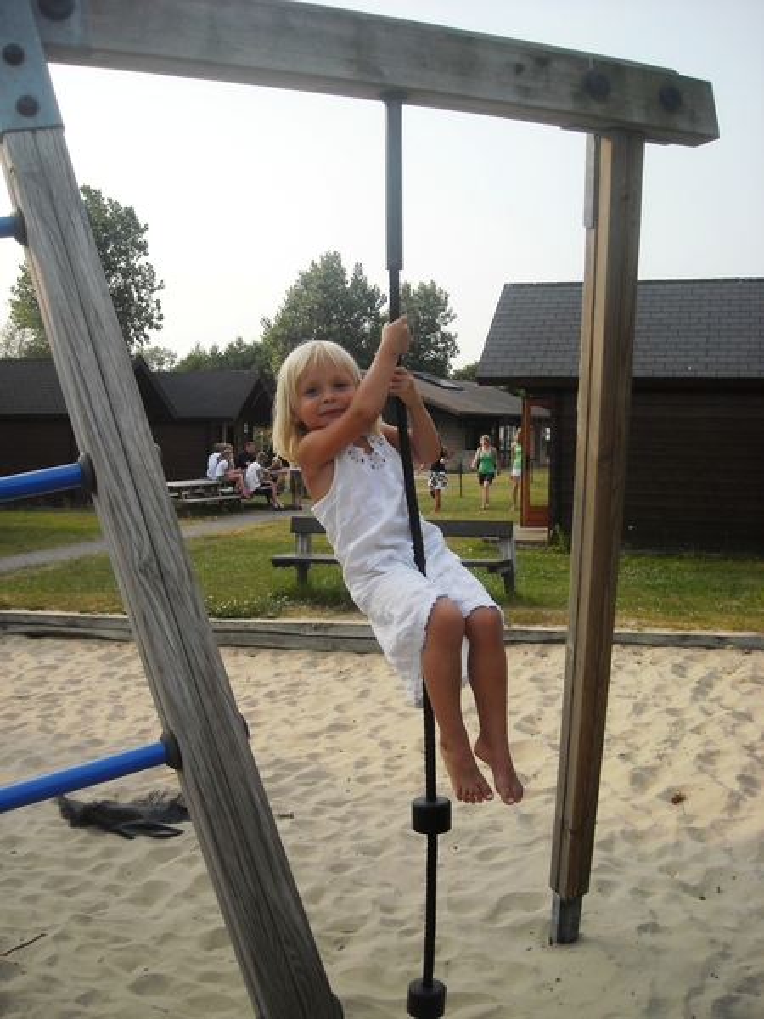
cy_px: 510
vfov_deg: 52.6
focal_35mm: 35
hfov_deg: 40.7
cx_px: 382
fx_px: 1030
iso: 95
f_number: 5.6
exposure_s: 1/250
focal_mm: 5.7
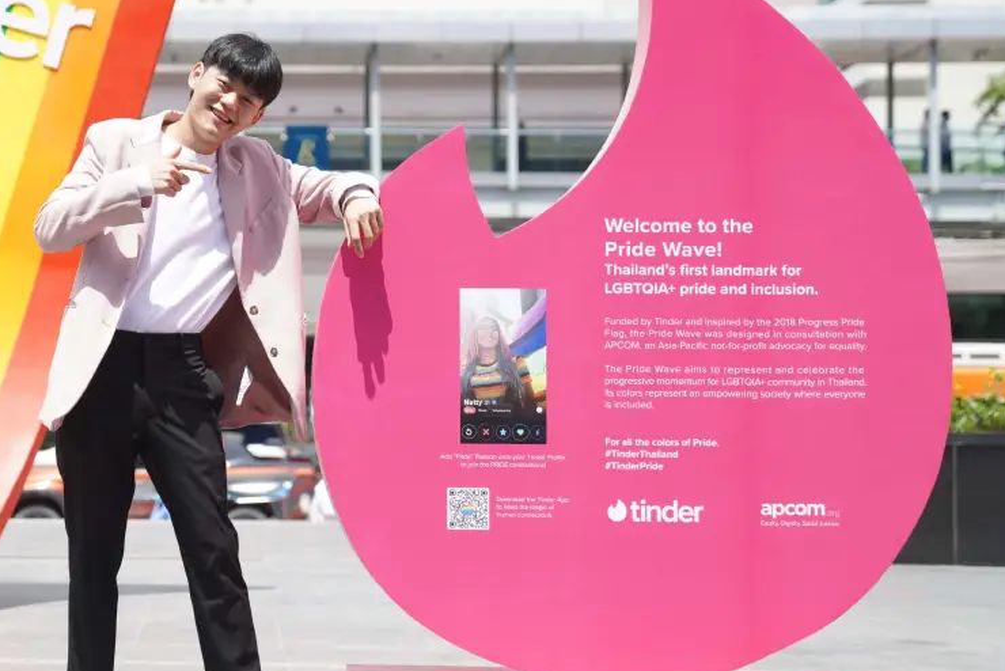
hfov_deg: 21.4
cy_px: 322
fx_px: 2625
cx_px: 206
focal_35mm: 94
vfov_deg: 14.6
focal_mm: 58
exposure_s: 1/3200
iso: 320
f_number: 2.8
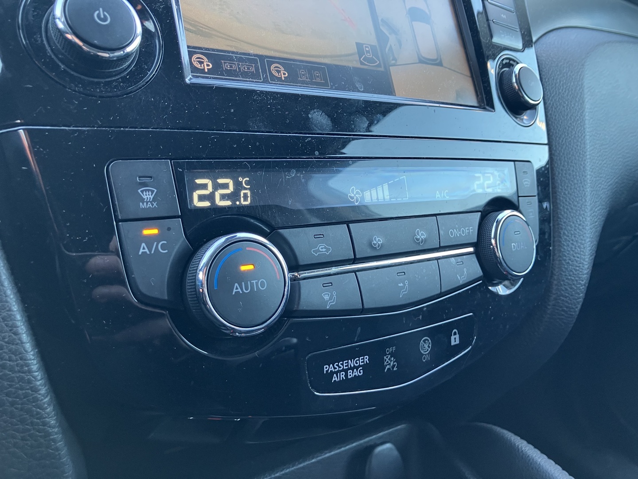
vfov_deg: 49.7
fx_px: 516
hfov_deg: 63.4
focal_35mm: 28
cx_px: 319
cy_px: 240
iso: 125
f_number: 1.8
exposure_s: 1/59
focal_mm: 3.99
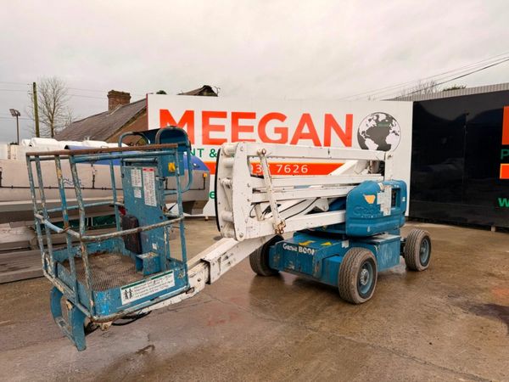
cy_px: 191
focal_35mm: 24
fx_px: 353
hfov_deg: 71.6
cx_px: 254
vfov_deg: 56.8
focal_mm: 6.76
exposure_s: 1/453
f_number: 1.78
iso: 80
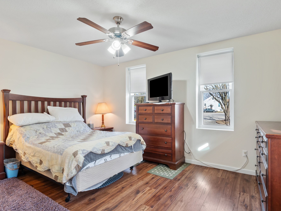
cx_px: 152
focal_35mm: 18
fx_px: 146
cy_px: 116
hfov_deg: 87.6
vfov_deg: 71.4
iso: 250
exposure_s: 1/6
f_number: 6.3
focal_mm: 8
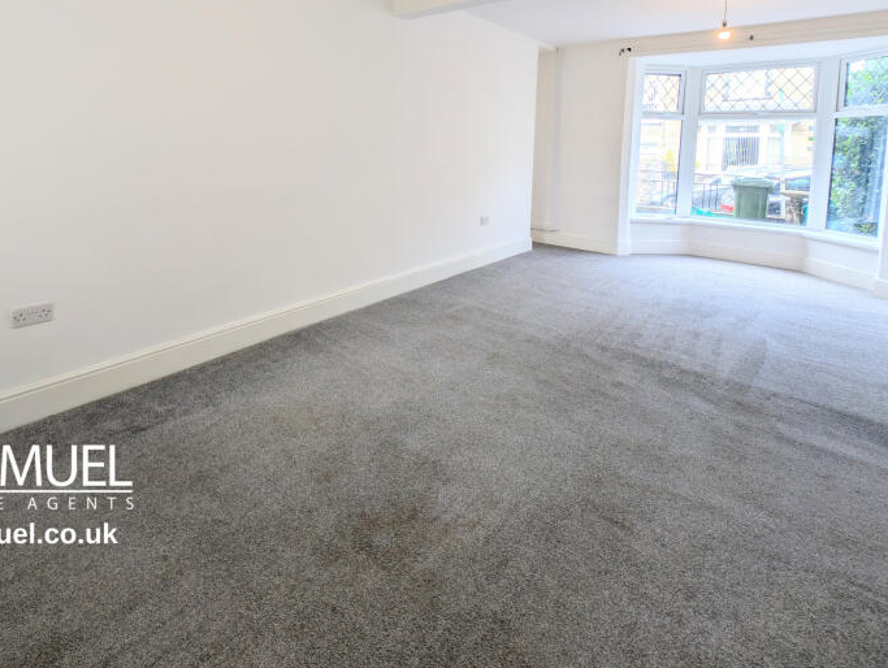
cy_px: 176
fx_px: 462
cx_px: 380
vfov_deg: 67.6
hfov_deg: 87.1
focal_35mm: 18
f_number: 1.95
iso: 37
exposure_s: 1/95.7
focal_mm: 2.23
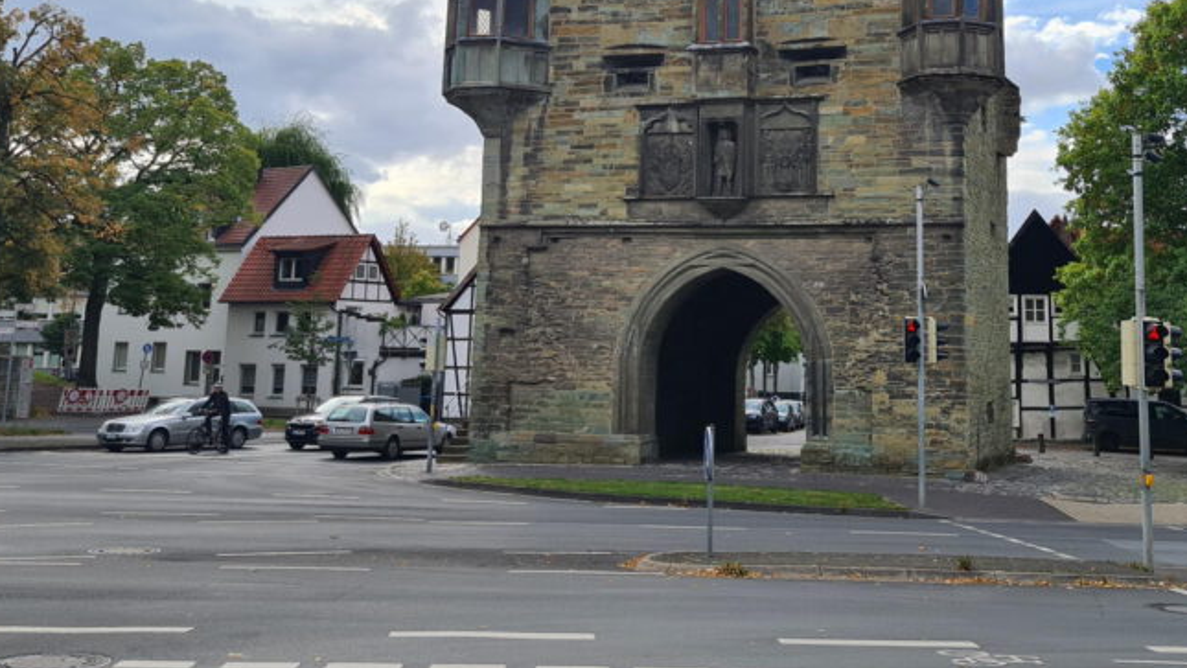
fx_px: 1417
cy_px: 96
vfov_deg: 25.9
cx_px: 712
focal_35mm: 45
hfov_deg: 45.2
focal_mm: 5.4
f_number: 1.8
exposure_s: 1/1980
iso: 50
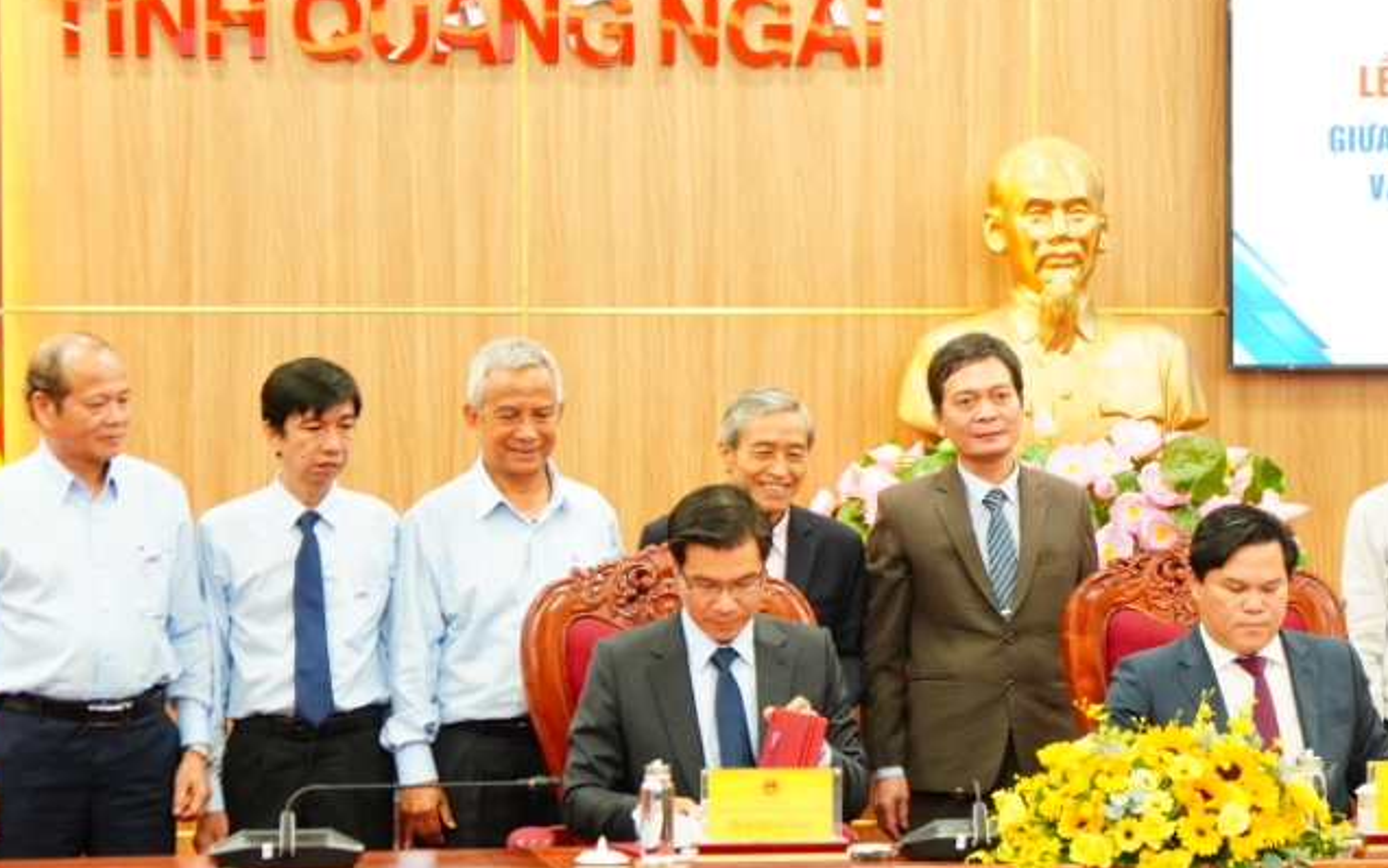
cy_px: 504
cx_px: 921
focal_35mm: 142
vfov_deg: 9.3
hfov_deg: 14.7
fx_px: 5366
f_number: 4
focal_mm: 59
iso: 1600
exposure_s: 1/100
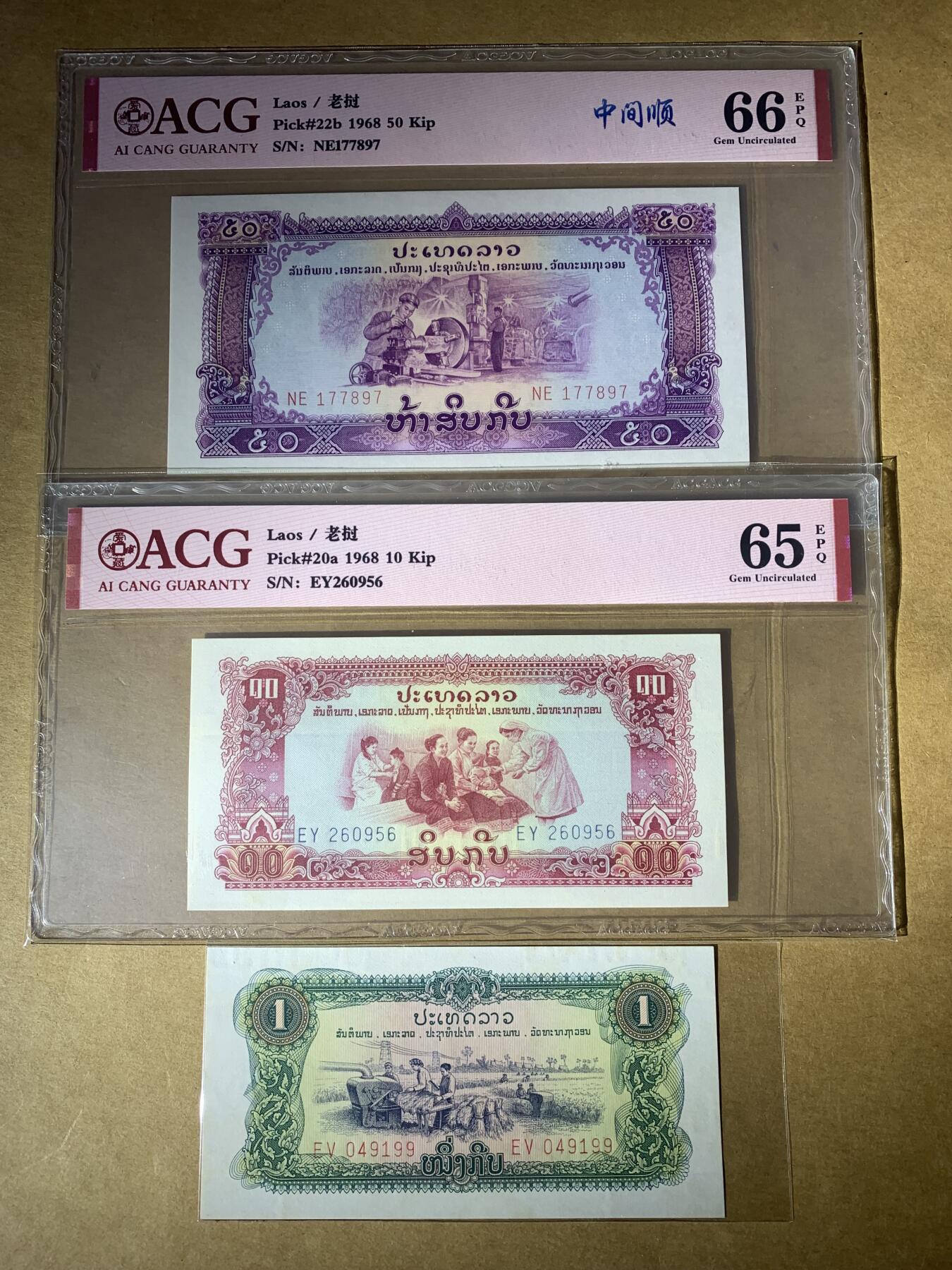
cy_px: 635
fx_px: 953
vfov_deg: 67.3
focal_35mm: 26
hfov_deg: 53.1
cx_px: 476
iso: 25
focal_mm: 4.25
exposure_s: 1/149
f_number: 1.8
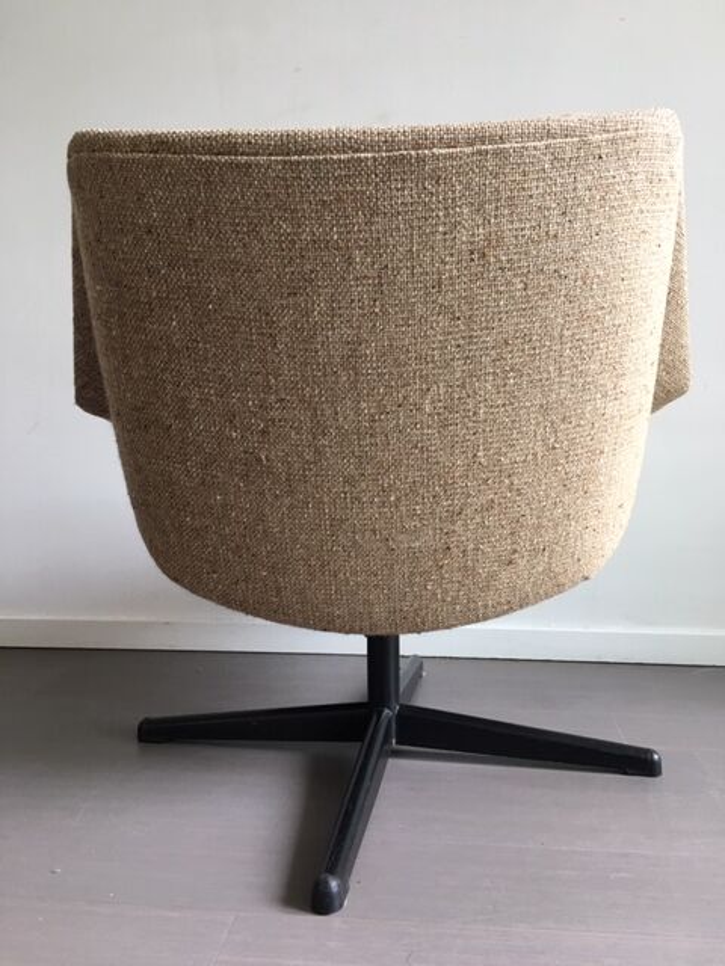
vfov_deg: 61.7
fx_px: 810
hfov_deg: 48.2
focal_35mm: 29
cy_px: 483
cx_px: 362
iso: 125
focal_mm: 4.15
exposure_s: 1/33
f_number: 2.2
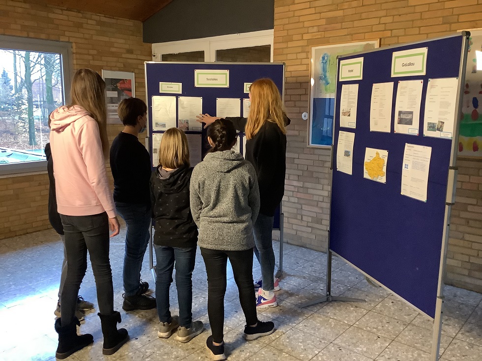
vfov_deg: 45.4
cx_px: 241
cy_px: 180
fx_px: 432
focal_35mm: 31
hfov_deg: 58.4
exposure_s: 1/30
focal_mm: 3.3
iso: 400
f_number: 2.4
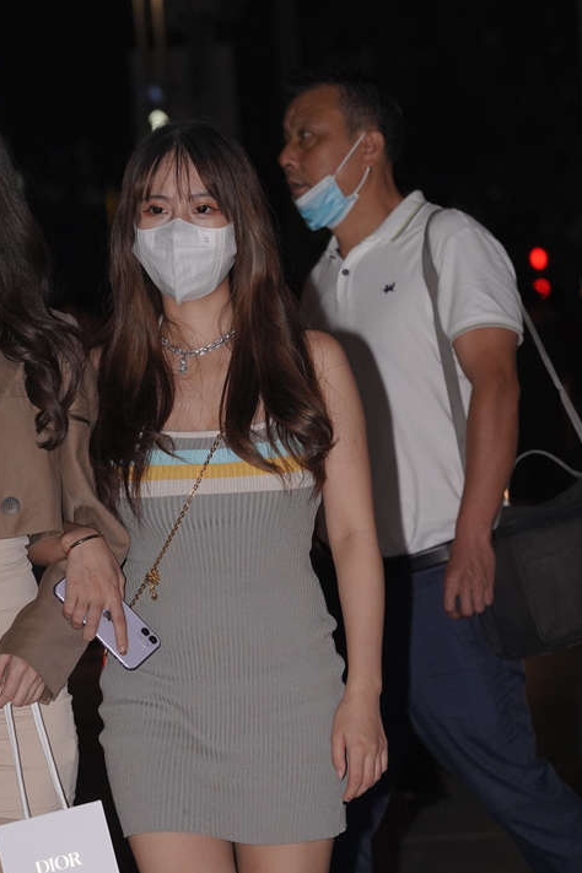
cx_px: 5
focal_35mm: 342
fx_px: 8293
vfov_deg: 6.0
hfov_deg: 4.0
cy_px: 710
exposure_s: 1/200
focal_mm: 135
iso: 640
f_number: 6.3
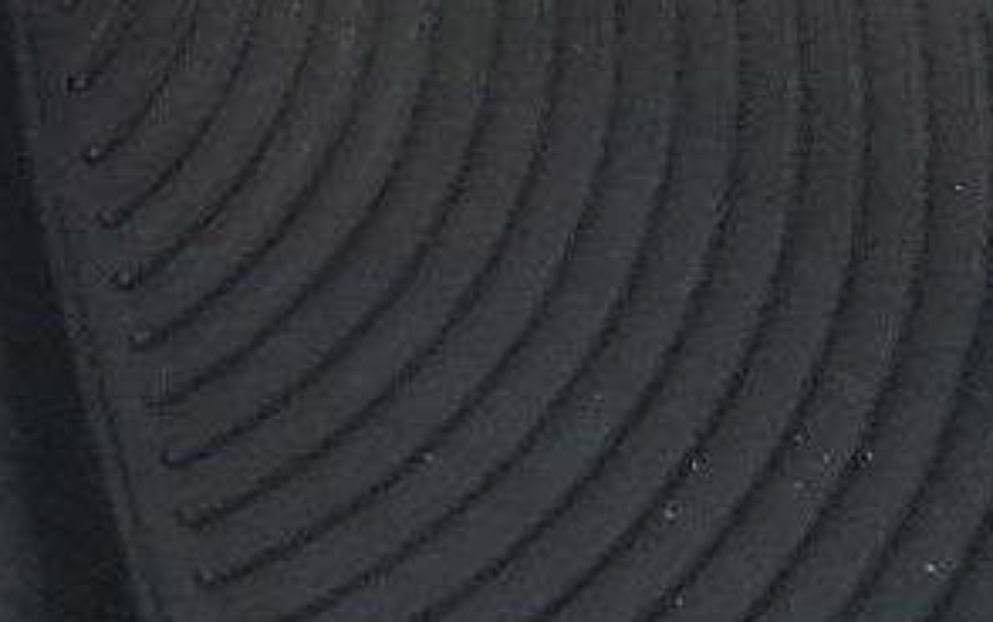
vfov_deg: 7.6
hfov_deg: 11.0
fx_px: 4061
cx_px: -1611
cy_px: -1254
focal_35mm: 150
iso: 50
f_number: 1.5
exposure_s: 1/179
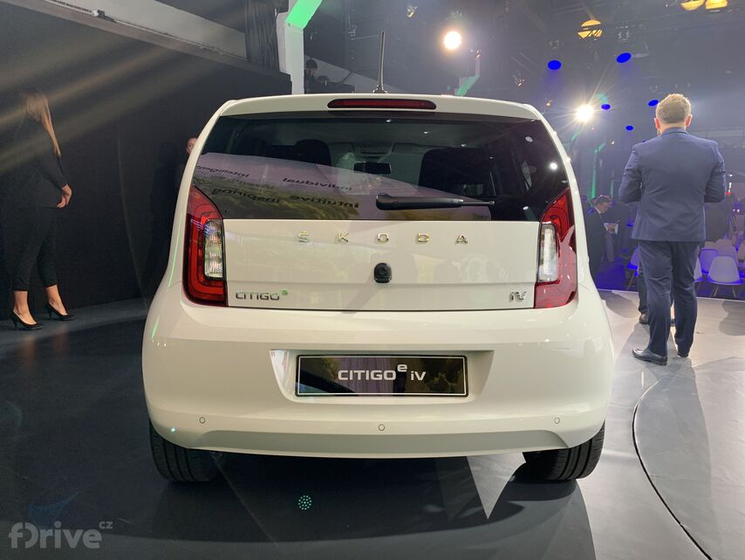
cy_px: 280
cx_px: 372
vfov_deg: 53.1
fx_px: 560
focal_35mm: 26
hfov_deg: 67.3
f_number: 1.8
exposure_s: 1/50
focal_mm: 4.25
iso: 64
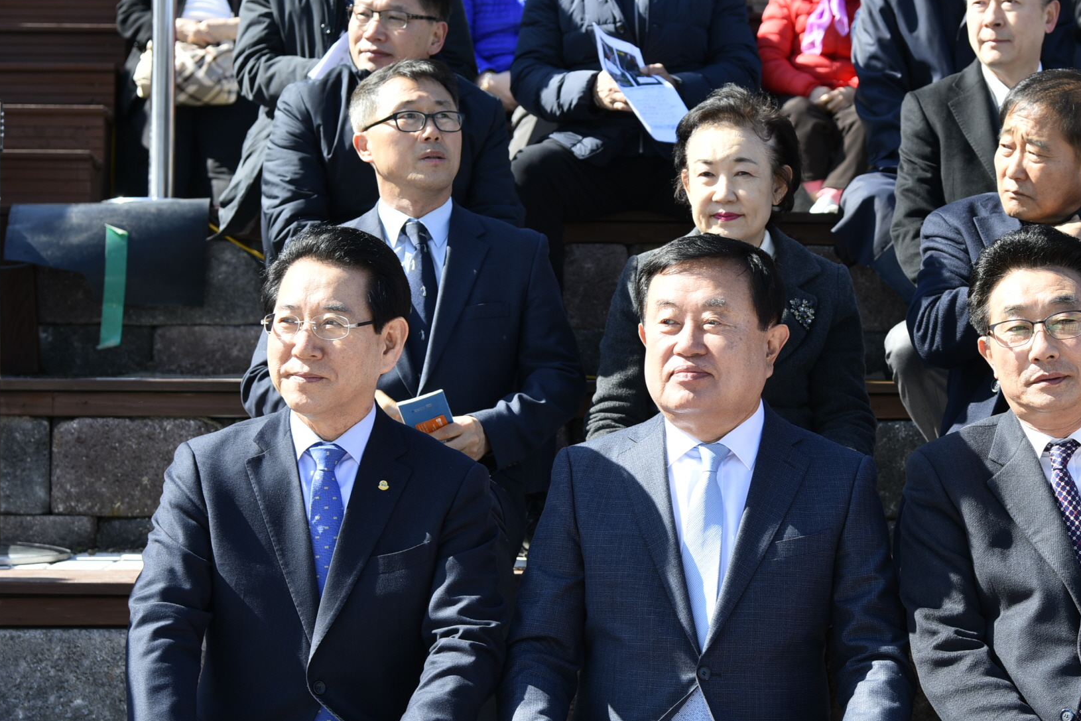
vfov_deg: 16.8
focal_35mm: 81
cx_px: 690
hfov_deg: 25.0
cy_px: 418
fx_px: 2432
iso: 64
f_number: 5
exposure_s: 1/125
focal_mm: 55
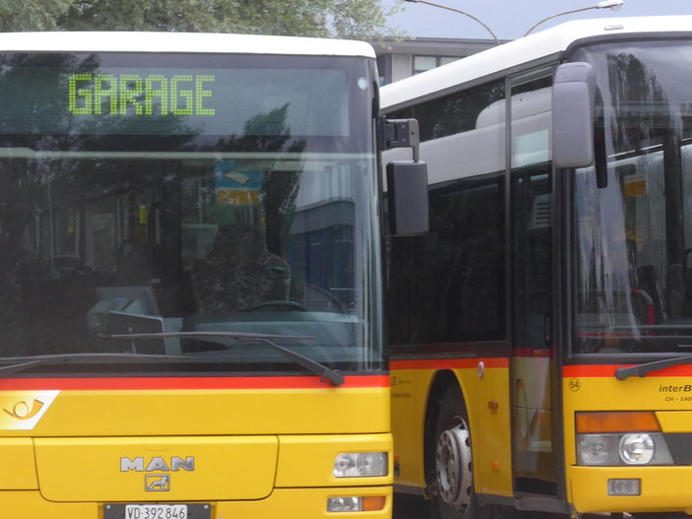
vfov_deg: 8.4
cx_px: 149
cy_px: 211
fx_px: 3520
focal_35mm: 176
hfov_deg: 11.2
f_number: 4.8
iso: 400
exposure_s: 1/80
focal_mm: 20.4
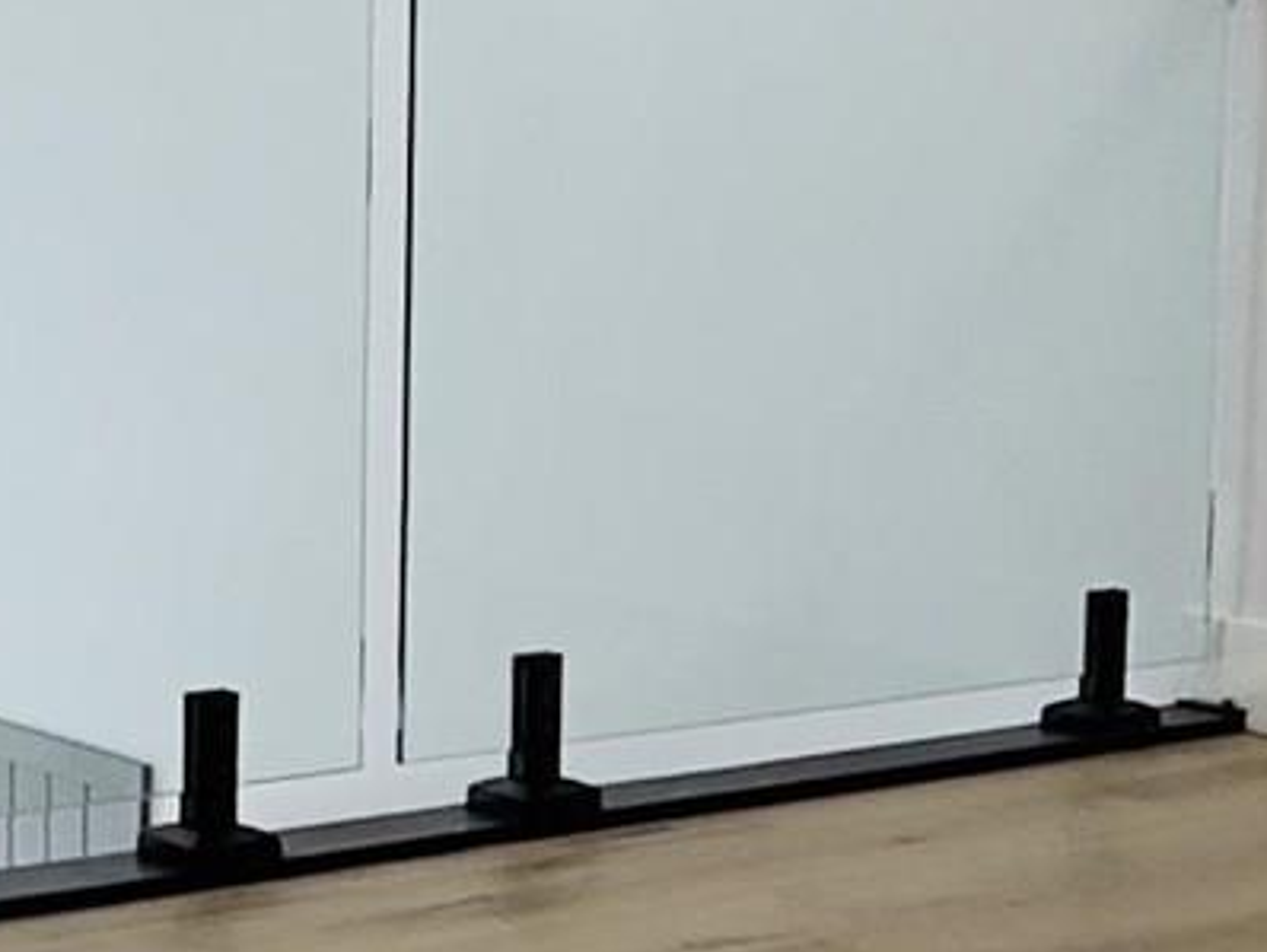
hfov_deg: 18.2
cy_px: 449
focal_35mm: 108
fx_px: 3955
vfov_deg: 13.7
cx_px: 774
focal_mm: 2.22
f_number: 2.2
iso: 160
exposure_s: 1/120
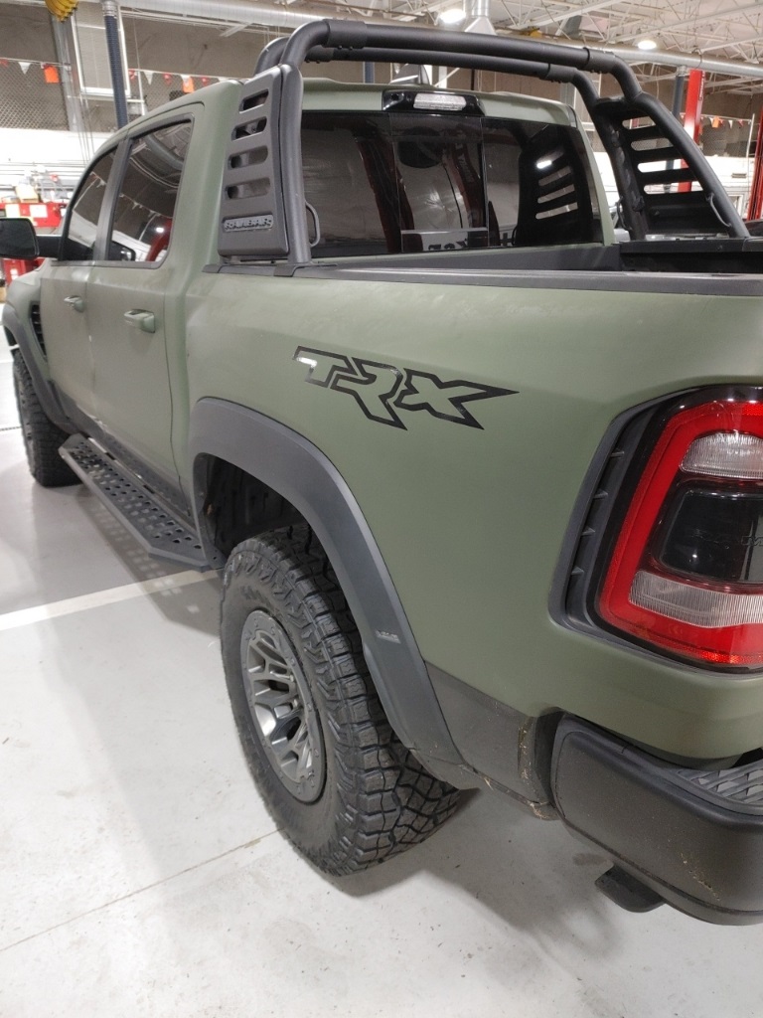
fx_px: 764
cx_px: 382
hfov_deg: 53.1
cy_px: 509
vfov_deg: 67.3
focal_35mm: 26
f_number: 1.8
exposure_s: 1/20
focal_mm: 5.58
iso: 316
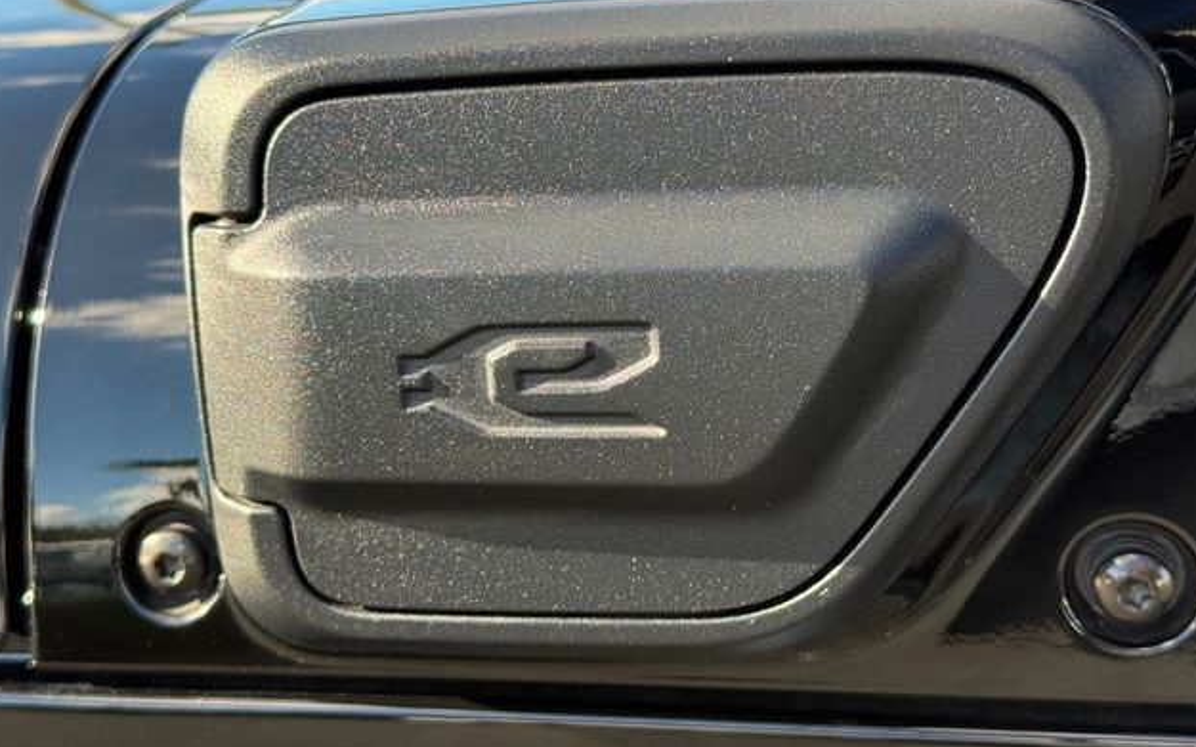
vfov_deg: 24.8
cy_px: 296
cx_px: 598
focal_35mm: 52
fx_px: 1695
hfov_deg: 38.9
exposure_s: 1/509
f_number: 1.78
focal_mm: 6.76
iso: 80
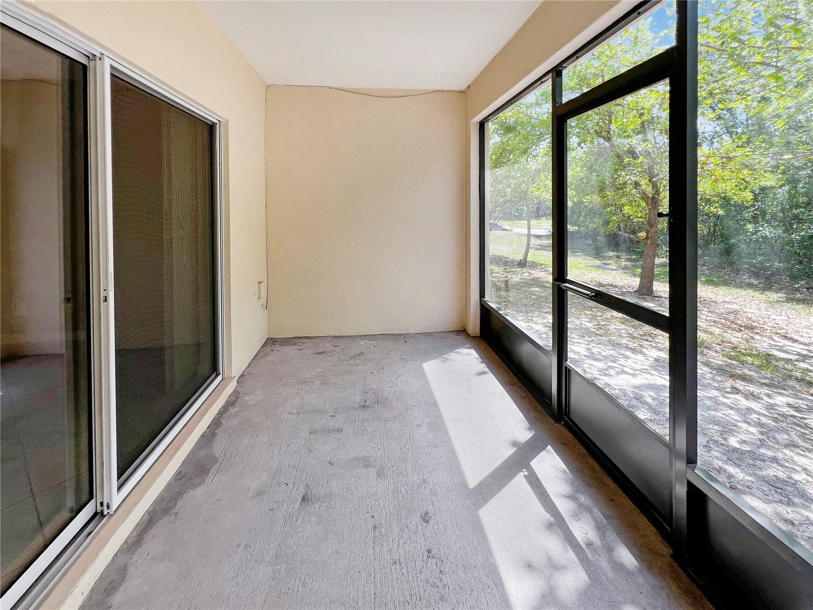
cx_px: 406
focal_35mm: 13
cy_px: 305
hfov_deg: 106.2
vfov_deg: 89.9
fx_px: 305
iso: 32
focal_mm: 1.57
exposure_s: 1/189
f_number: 1.8
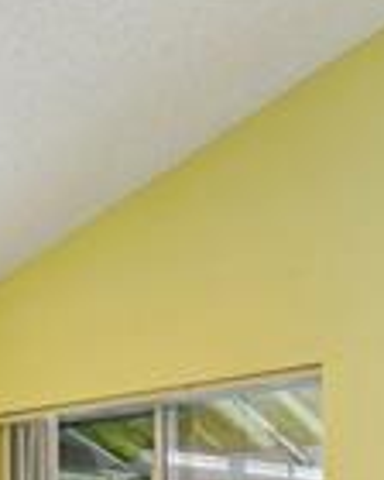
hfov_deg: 19.5
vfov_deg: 23.1
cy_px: 591
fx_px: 1065
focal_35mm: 75
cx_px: 425
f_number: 9
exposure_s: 1/5
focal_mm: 14
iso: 200
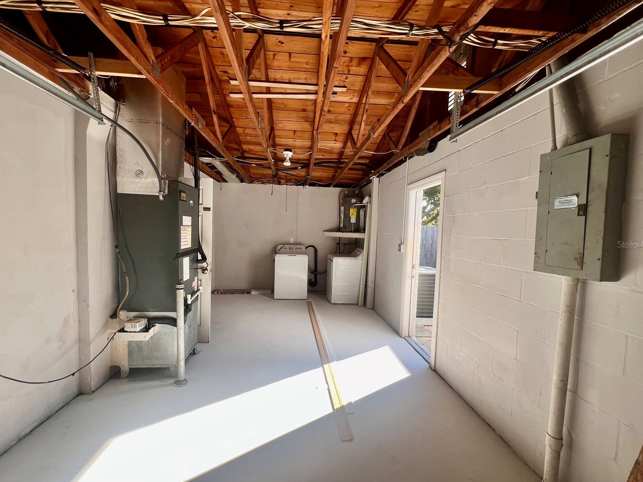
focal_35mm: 14
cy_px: 244
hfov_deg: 102.0
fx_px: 260
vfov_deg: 85.7
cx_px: 312
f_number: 1.8
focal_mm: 1.57
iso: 32
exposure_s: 1/127
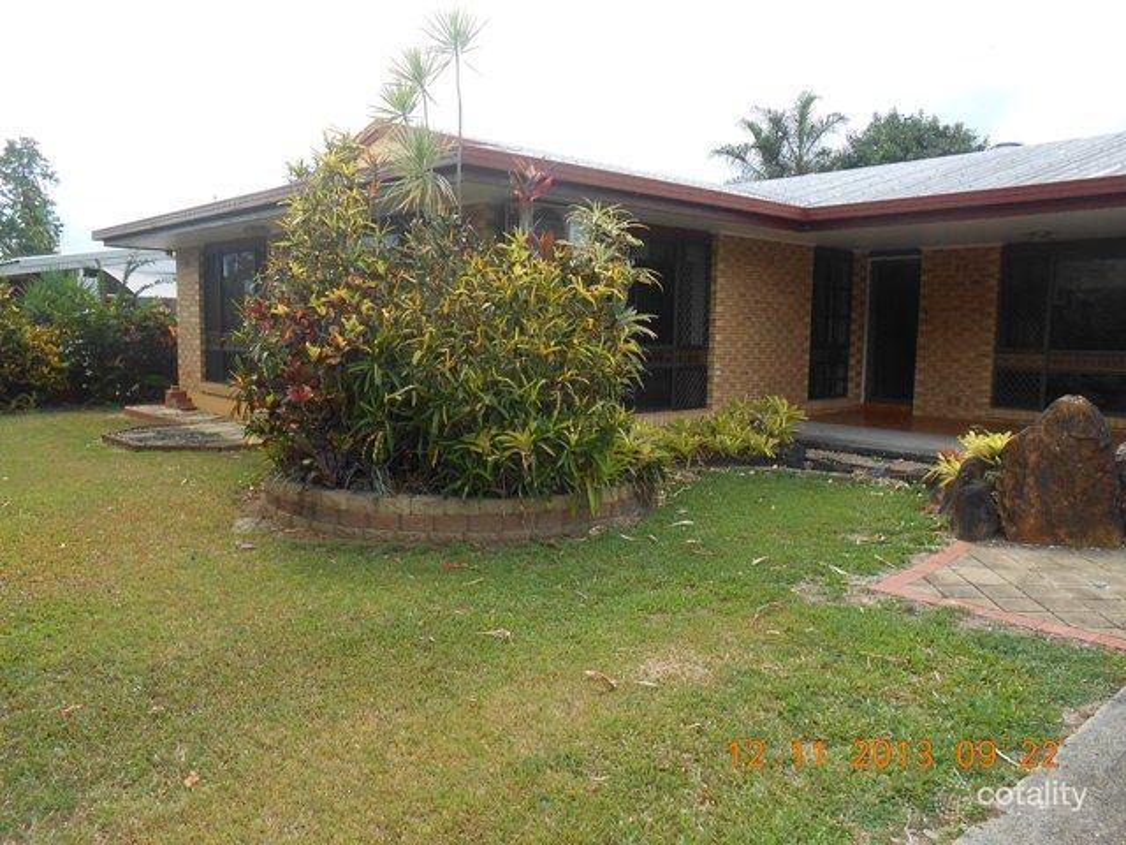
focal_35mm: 26
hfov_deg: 67.3
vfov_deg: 53.1
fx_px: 846
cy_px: 422
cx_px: 563
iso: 80
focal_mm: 4.6
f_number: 3.5
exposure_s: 1/400
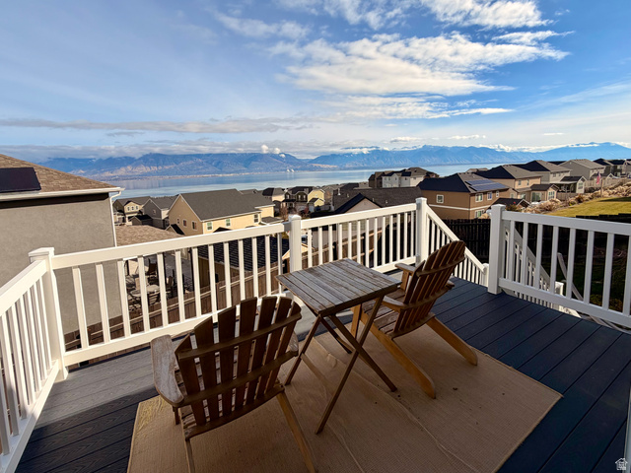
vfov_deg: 85.7
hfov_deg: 102.1
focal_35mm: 14
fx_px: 255
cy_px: 236
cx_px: 316
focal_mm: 2.22
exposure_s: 1/1105
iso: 20
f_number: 2.2
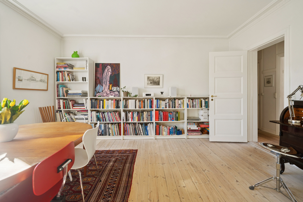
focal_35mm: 15
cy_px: 101
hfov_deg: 100.4
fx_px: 126
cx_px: 152
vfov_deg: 77.3
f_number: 5.6
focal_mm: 15
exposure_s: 1/160
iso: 320
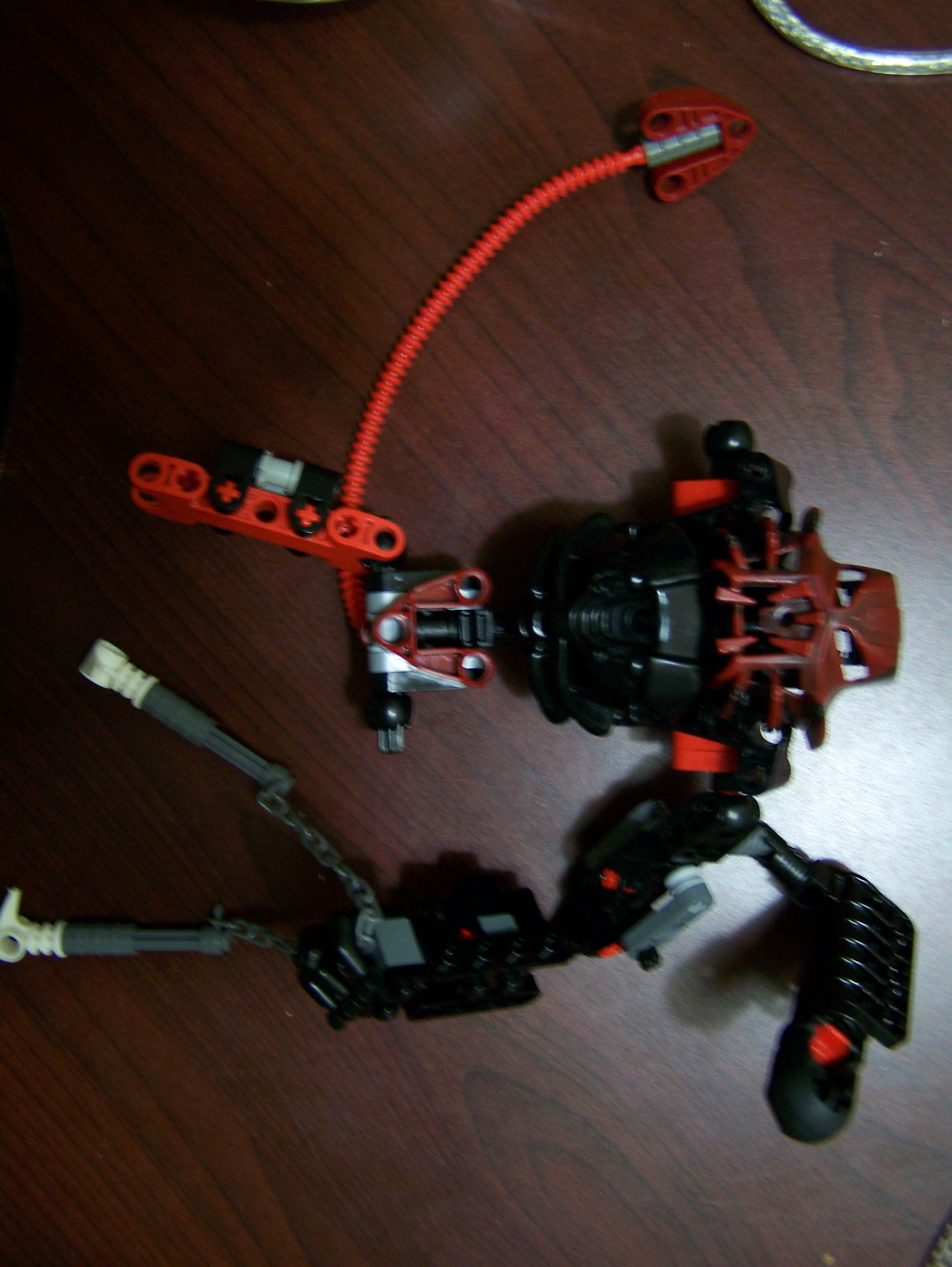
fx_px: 1392
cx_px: 476
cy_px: 634
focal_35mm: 38
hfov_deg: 37.8
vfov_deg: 48.9
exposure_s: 1/8
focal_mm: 6.3
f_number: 2.8
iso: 160
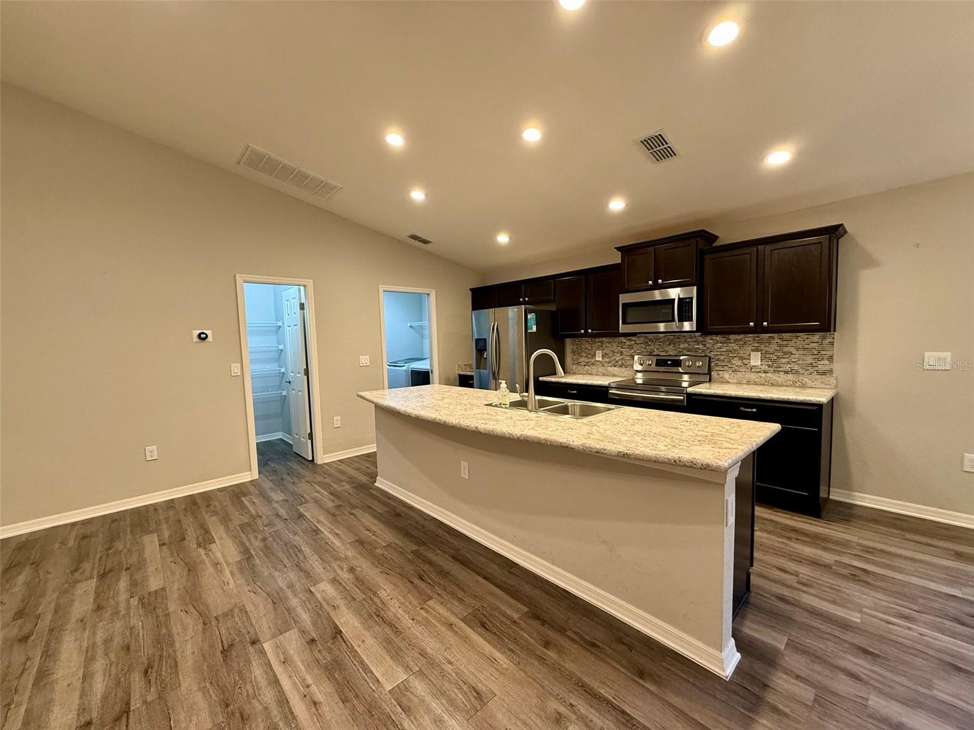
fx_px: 394
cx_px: 487
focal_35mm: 14
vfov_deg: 85.7
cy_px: 365
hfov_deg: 102.1
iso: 200
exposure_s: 1/60
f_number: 2.2
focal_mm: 2.22
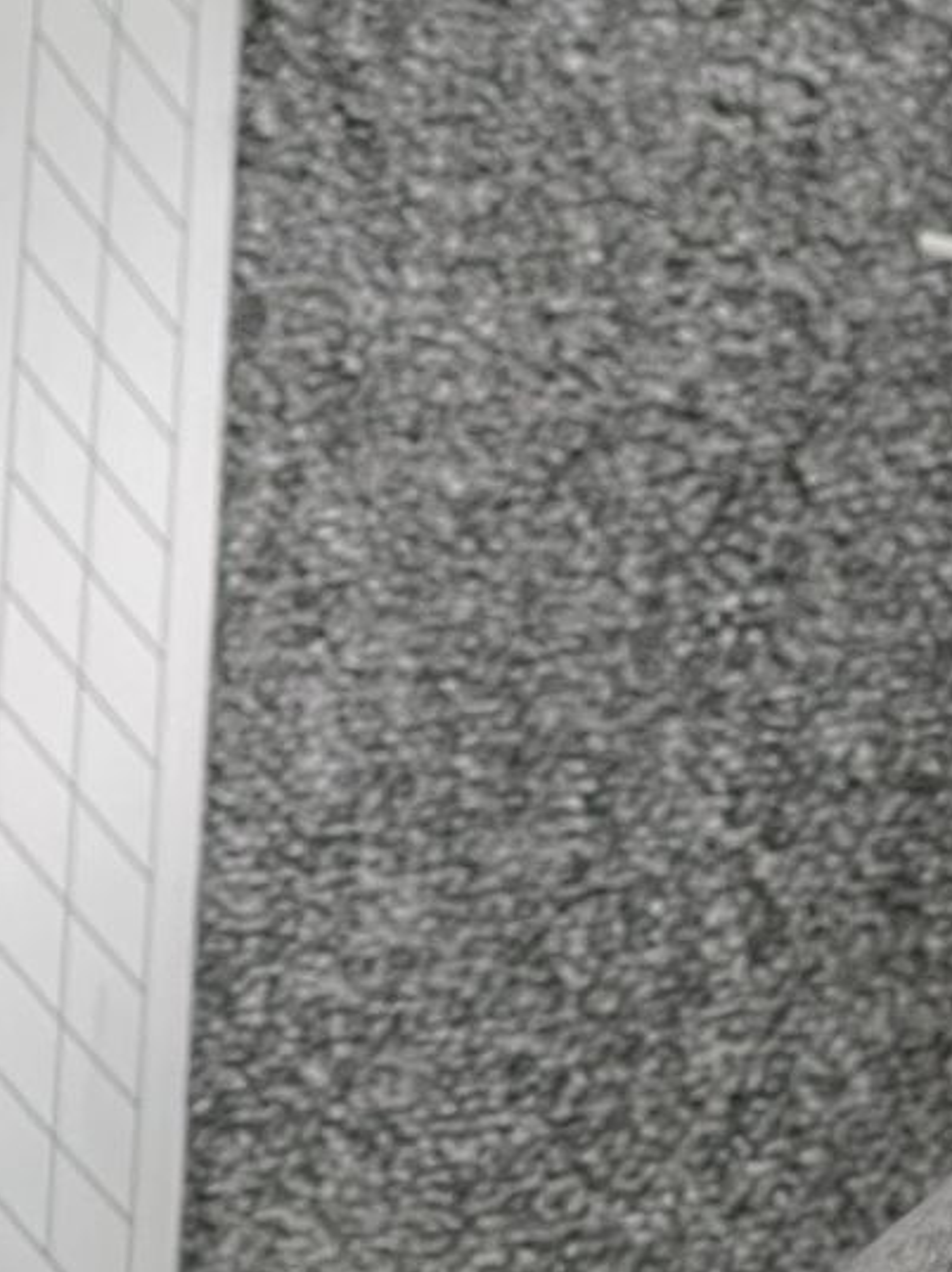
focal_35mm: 229
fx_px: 8407
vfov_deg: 8.5
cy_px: 1585
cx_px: 1269
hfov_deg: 6.4
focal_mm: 7.5
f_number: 2.2
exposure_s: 1/100
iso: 200
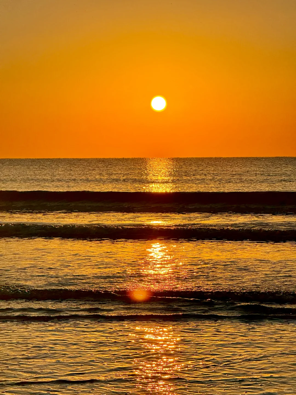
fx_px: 1368
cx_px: 148
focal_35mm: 120
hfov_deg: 12.3
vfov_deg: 16.4
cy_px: 198
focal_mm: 15.66
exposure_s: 1/4651
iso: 40
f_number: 2.8
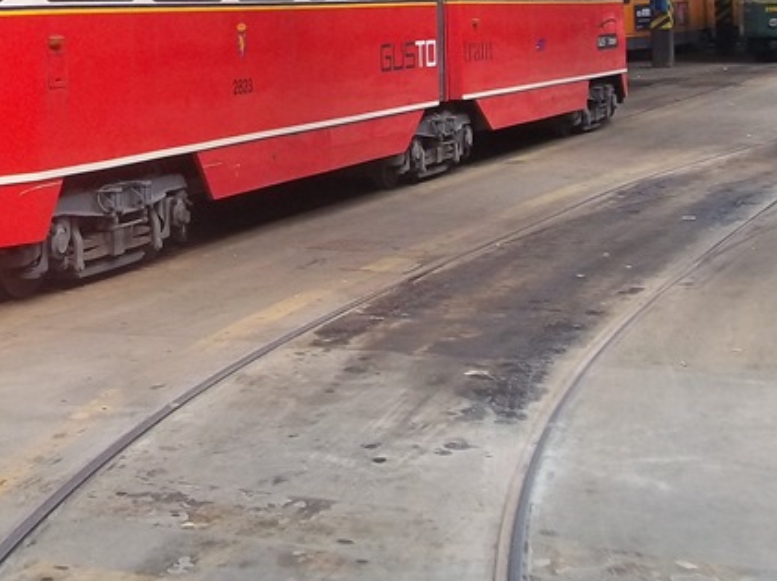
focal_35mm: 78
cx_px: 25
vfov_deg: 18.3
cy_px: -26
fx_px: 1749
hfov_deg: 24.1
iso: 80
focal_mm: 5.7
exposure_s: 1/50
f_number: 2.9
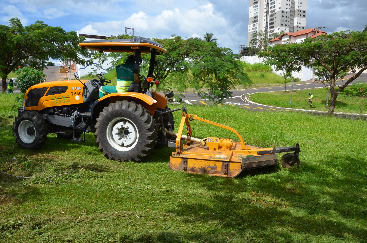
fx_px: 275
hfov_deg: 67.5
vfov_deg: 47.7
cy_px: 122
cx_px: 184
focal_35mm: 27
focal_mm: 18
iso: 800
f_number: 13
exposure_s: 1/640
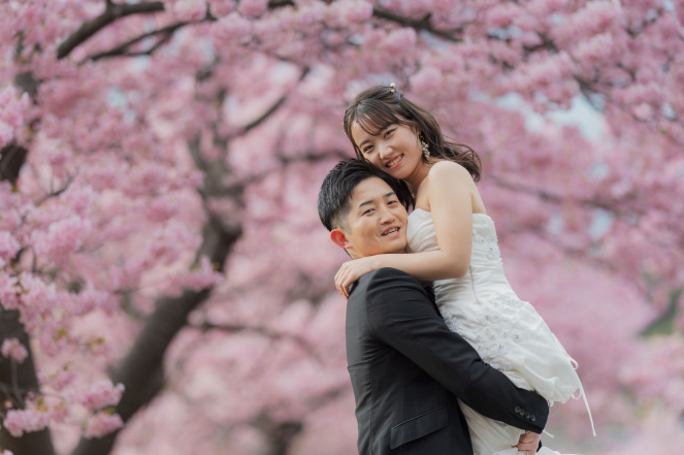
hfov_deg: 12.6
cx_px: 325
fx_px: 3095
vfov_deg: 8.4
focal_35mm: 163
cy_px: 246
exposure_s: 1/1600
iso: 200
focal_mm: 135
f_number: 2
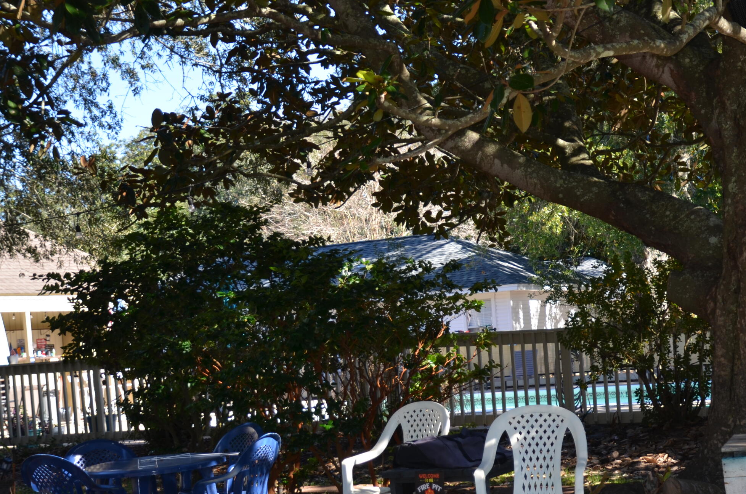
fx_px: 1427
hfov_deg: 29.2
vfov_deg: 19.6
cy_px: 347
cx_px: 438
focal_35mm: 69
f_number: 4
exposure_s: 1/250
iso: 100
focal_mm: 30
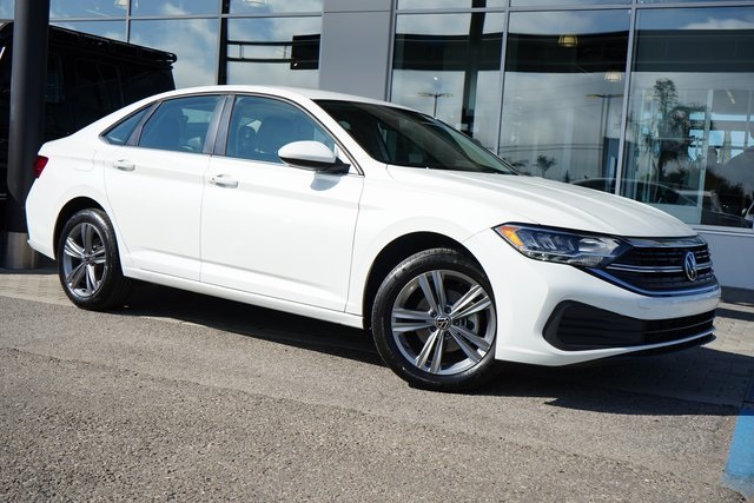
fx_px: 838
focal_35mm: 40
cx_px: 377
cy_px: 252
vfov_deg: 33.4
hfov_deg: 48.4
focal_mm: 40
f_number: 9
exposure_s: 1/2000
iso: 1000
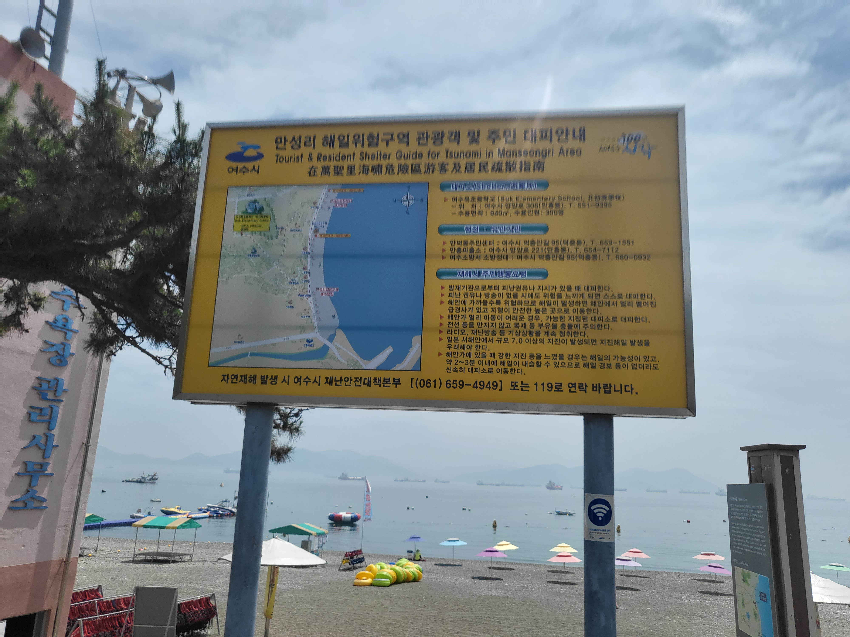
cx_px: 425
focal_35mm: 26
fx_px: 638
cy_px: 318
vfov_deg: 53.1
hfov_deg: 67.3
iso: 50
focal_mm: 4.25
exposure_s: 1/5856
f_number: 1.8
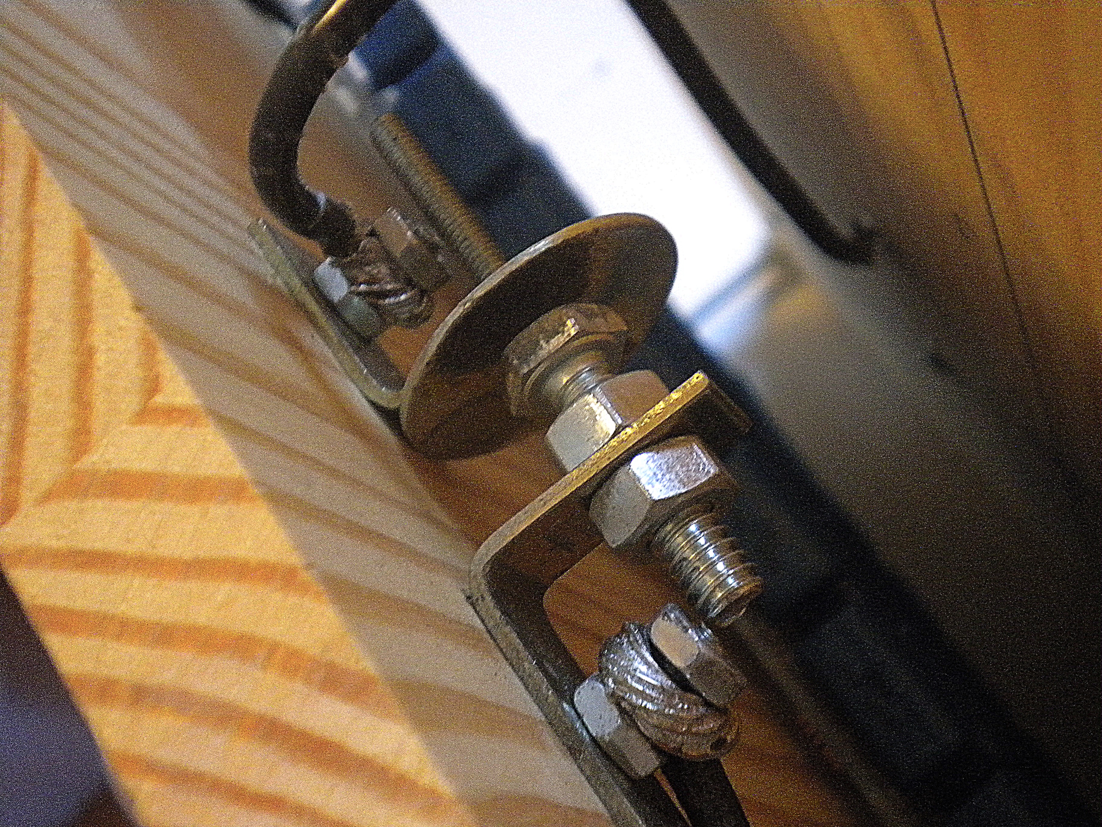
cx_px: 551
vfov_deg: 28.0
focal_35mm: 52
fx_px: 1656
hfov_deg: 36.8
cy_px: 414
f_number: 3.9
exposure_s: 1/36
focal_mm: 9.3
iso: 800
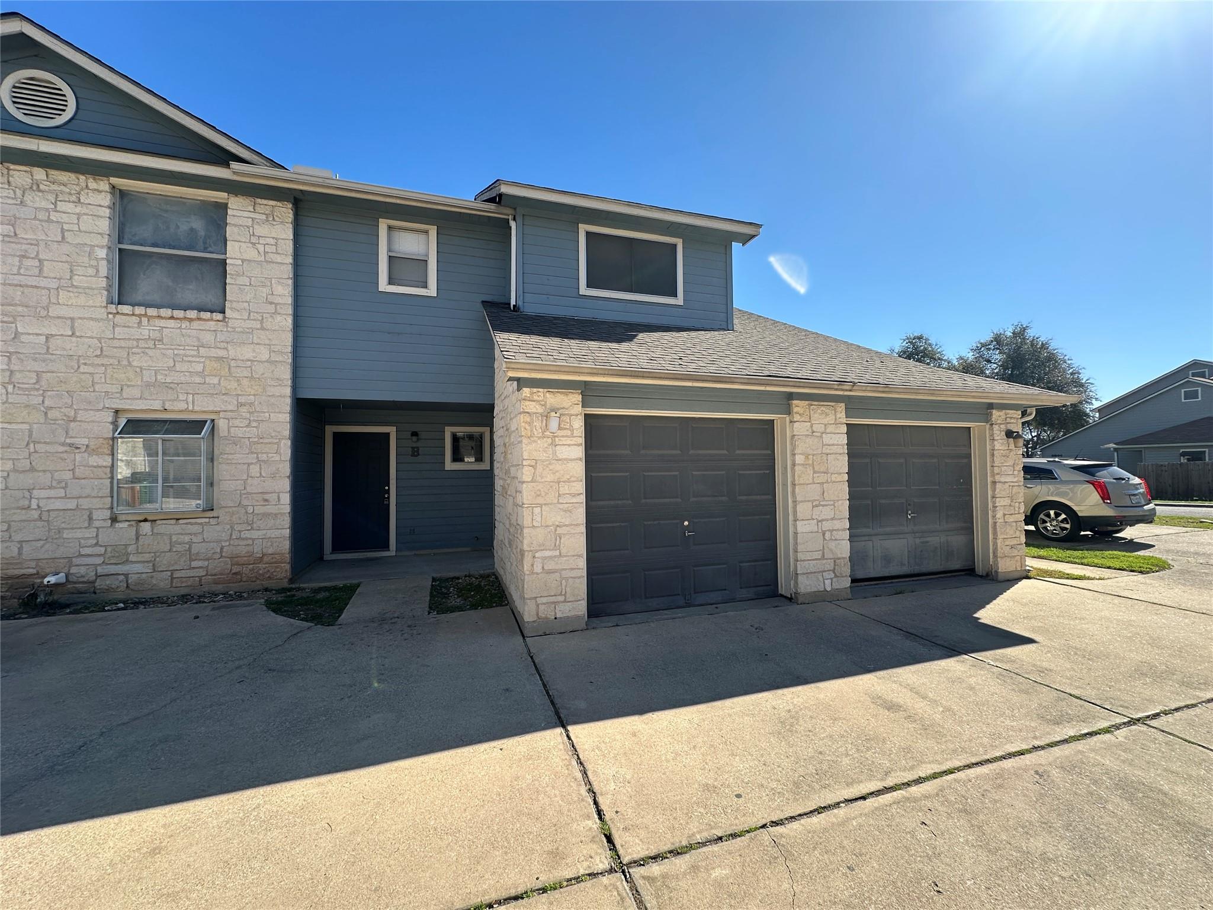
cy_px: 455
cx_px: 606
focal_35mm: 14
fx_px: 491
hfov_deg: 102.1
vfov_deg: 85.7
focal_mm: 2.22
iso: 40
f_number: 2.2
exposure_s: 1/729
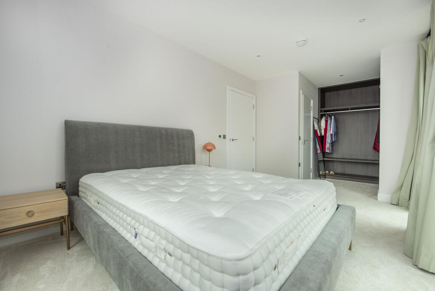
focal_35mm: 14
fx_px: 169
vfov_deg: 81.3
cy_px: 146
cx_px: 218
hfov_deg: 104.2
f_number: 7.1
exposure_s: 1/160
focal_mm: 14
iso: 320
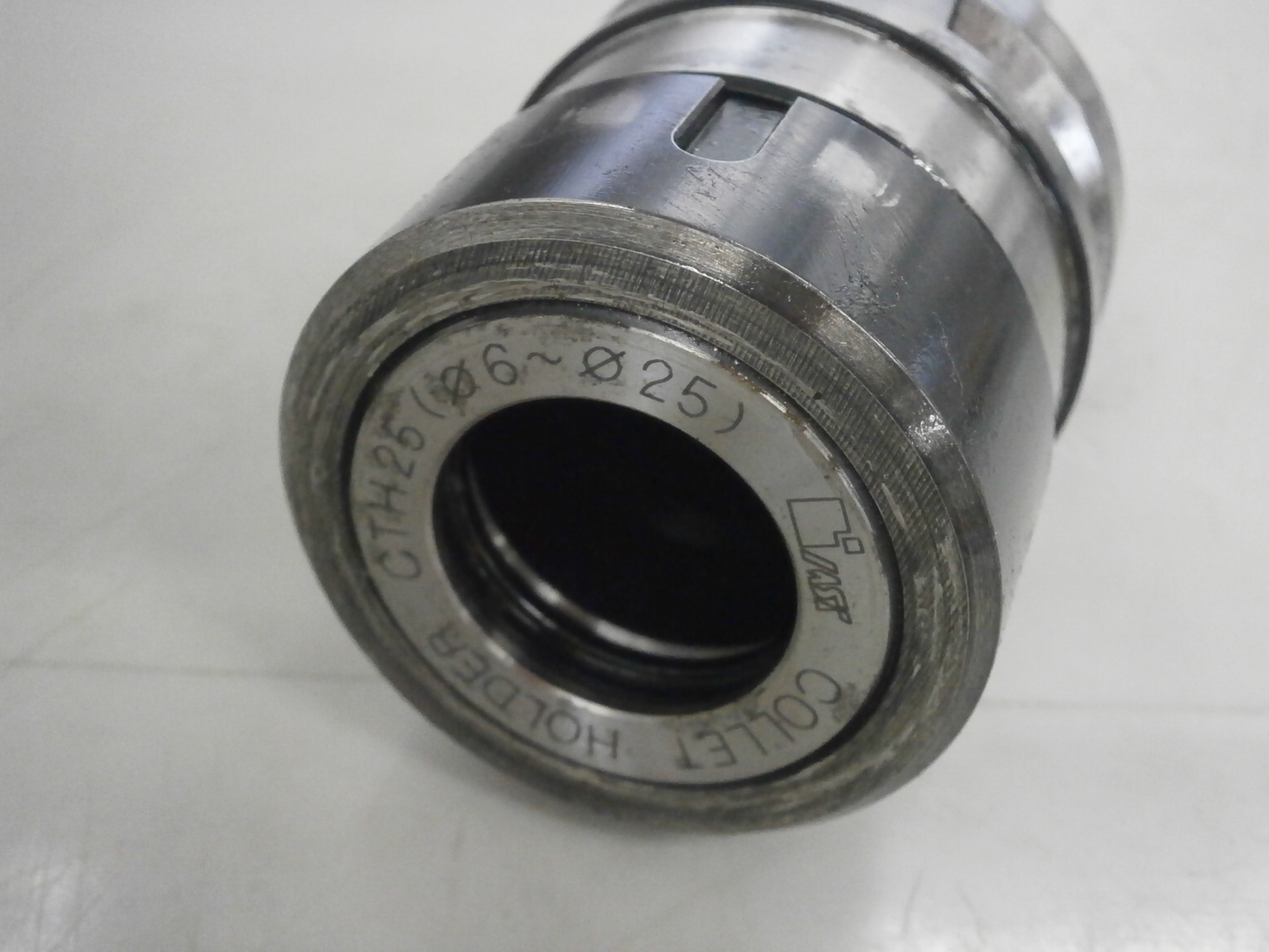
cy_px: 476
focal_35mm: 47
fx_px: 1723
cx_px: 634
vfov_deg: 30.9
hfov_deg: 40.4
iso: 800
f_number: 3.4
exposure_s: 1/160
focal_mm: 8.3
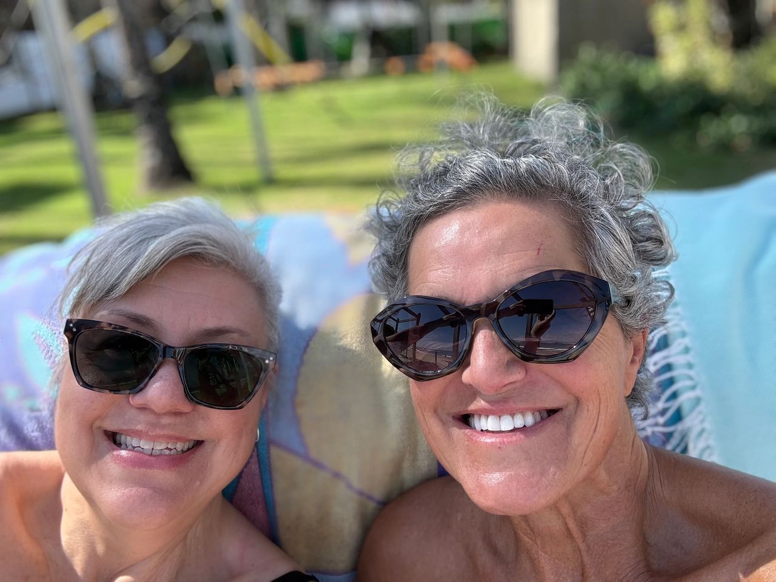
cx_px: 388
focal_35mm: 30
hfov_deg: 60.0
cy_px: 291
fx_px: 673
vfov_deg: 46.8
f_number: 1.9
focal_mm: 2.69
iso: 25
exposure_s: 1/320
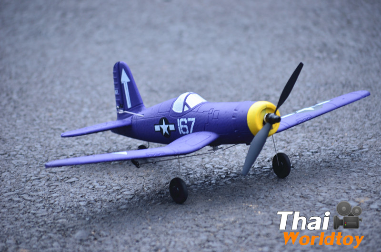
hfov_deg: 11.5
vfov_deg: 7.6
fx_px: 1900
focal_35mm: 180
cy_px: 126
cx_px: 190
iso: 100
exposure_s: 1/50
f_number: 5.6
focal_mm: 120
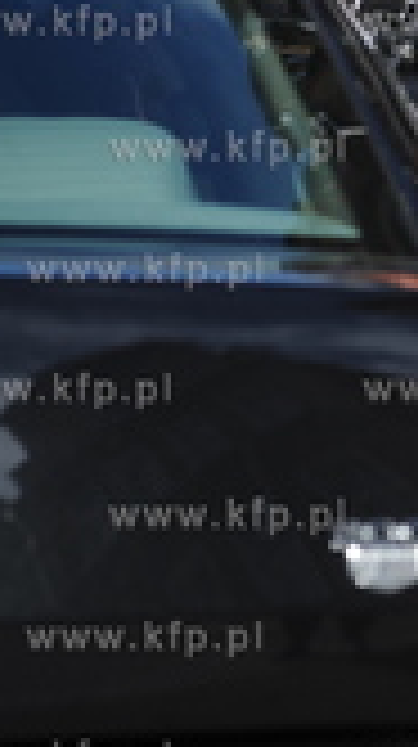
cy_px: 207
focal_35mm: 430
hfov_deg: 2.8
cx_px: 814
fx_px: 8499
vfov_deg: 5.0
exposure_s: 1/3200
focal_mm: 170
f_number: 4
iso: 400
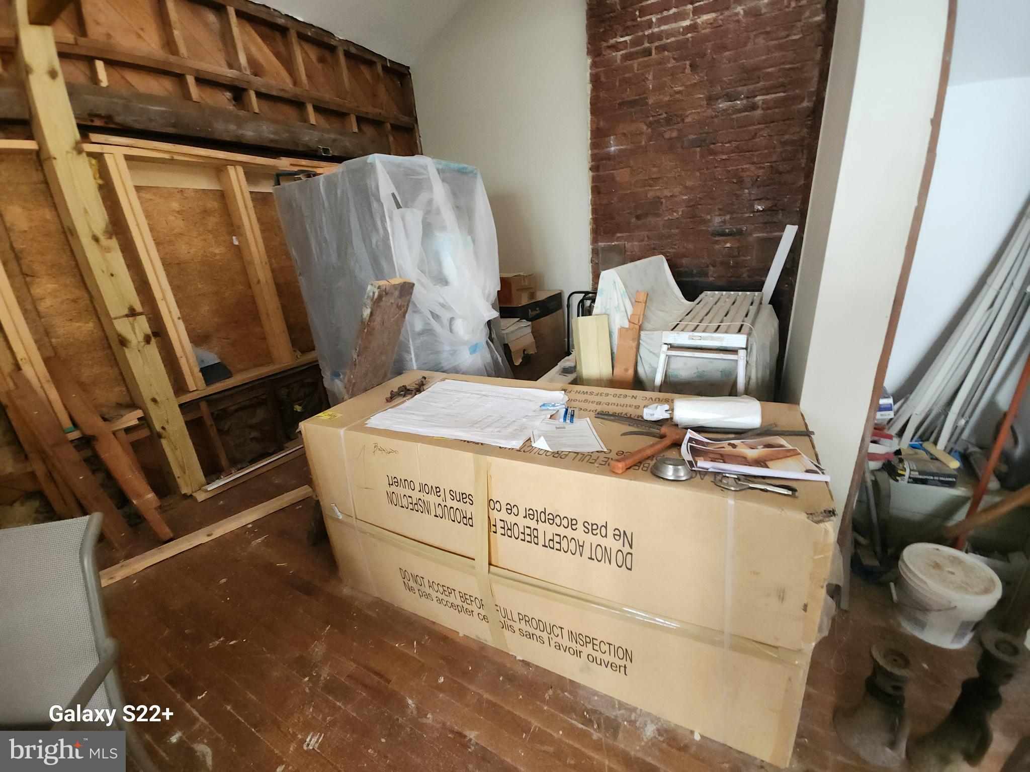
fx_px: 387
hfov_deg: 106.2
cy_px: 386
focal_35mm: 13
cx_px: 515
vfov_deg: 89.9
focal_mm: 2.2
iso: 320
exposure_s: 1/30
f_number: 2.2
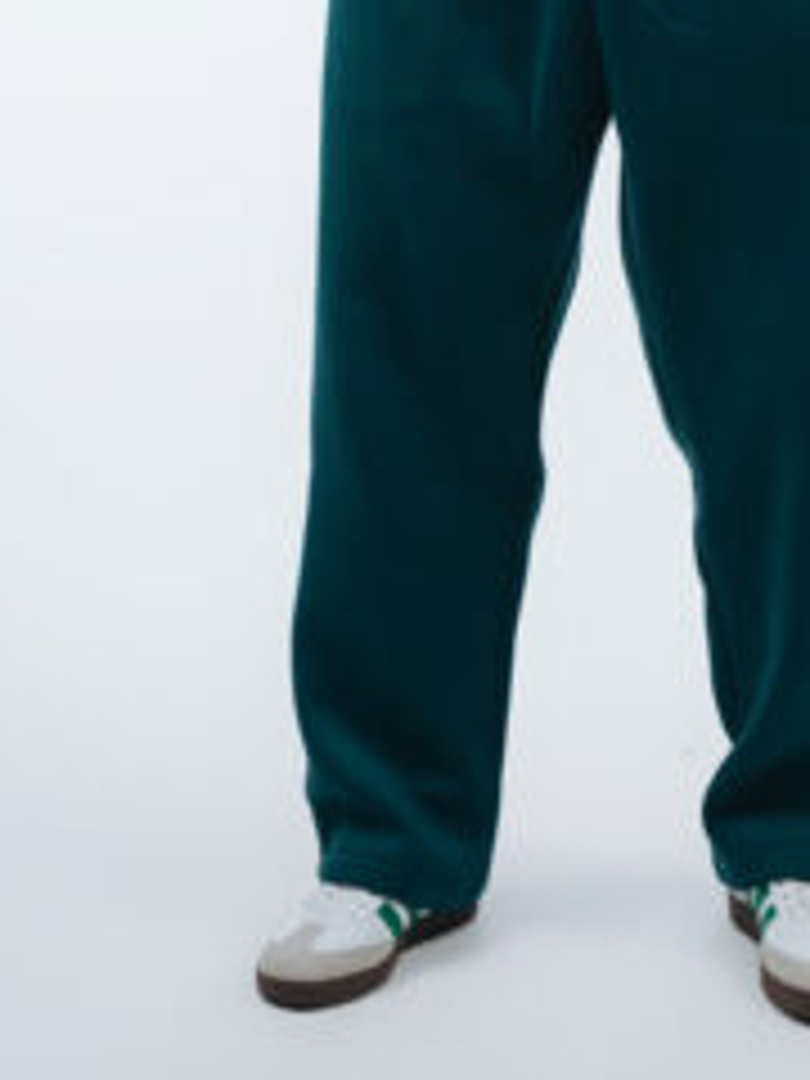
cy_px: -198
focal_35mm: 126
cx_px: 639
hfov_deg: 11.7
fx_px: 3937
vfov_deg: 15.1
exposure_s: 1/160
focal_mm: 35
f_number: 2.8
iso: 400
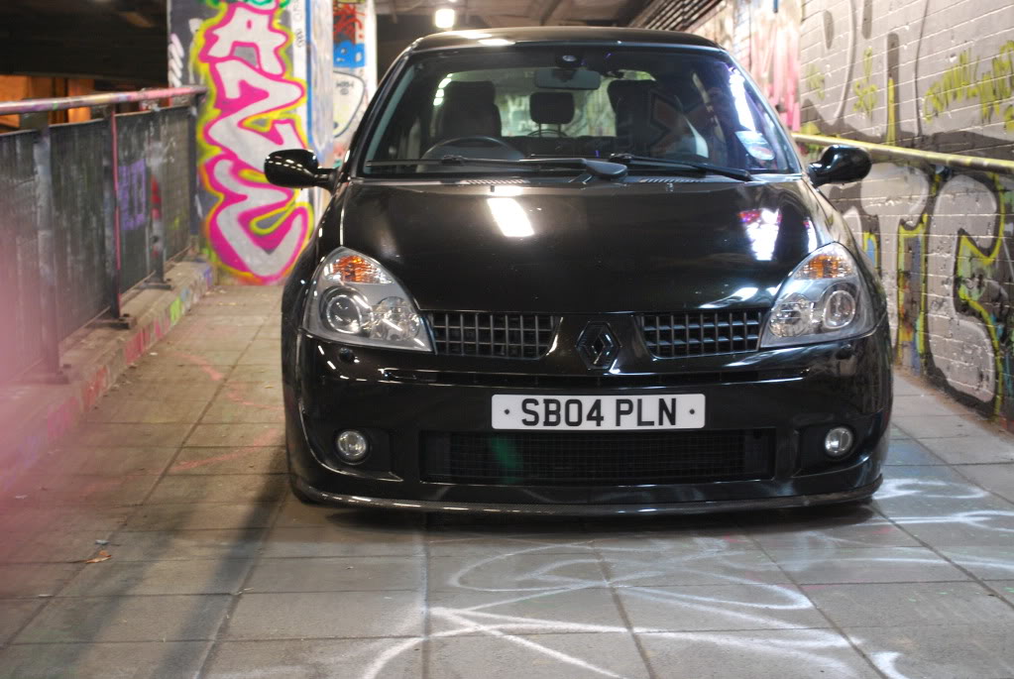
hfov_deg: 33.4
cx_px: 507
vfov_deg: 22.7
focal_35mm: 60
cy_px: 340
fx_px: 1692
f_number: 5.3
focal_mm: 40
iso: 800
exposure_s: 1/4
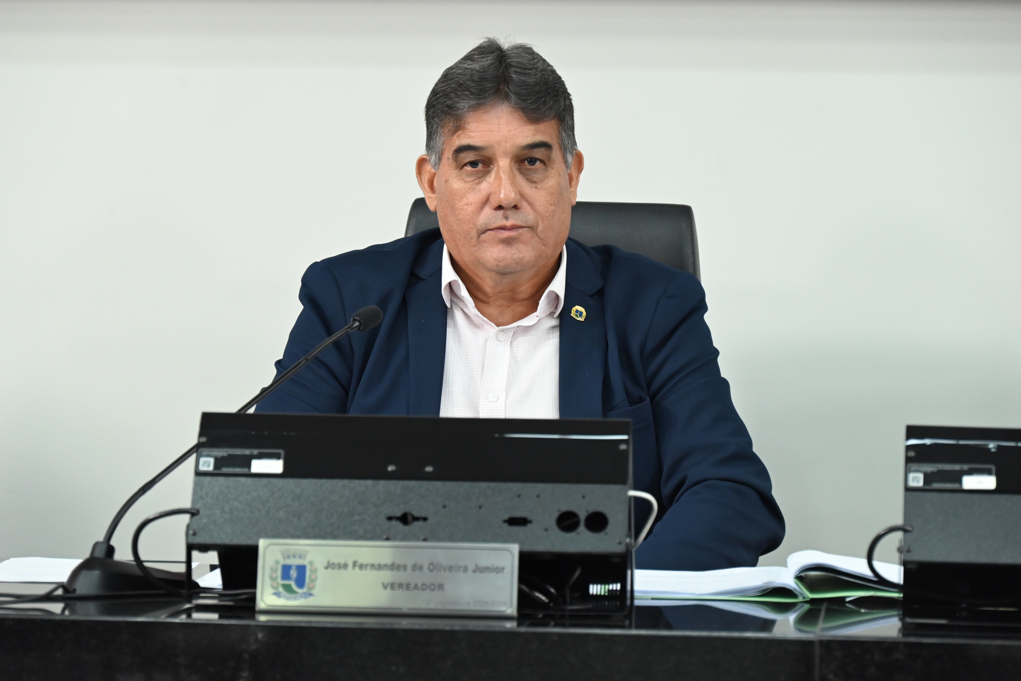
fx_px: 3546
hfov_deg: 16.4
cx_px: 510
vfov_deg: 11.0
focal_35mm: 125
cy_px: 340
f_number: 6.3
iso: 3200
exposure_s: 1/125
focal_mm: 125
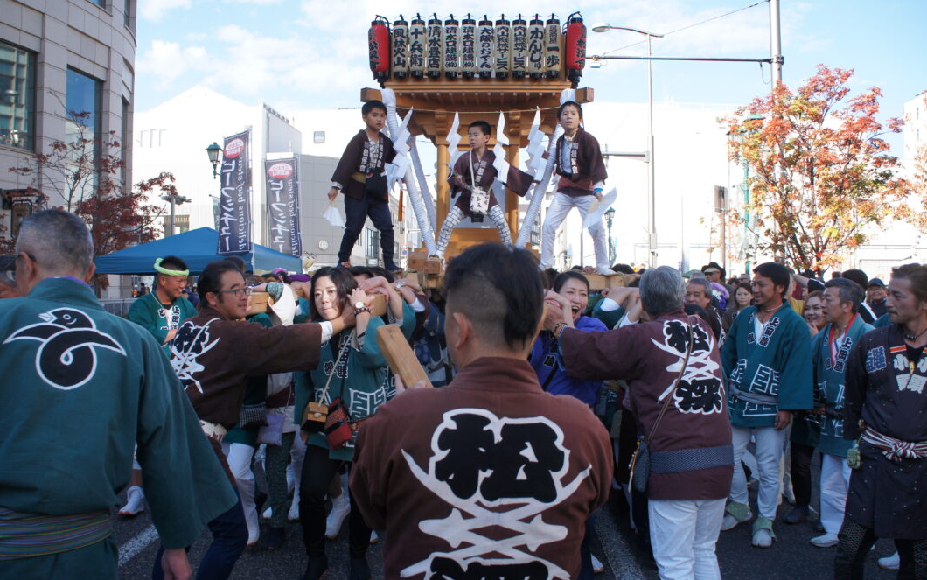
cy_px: 287
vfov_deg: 44.6
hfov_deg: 66.5
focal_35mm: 28
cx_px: 457
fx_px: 708
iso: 200
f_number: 5.6
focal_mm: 18
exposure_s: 1/320
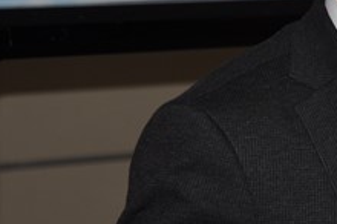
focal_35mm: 332
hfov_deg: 6.2
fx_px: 3108
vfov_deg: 4.1
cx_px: 449
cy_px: 6
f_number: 5.3
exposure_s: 1/60
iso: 200
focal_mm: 75
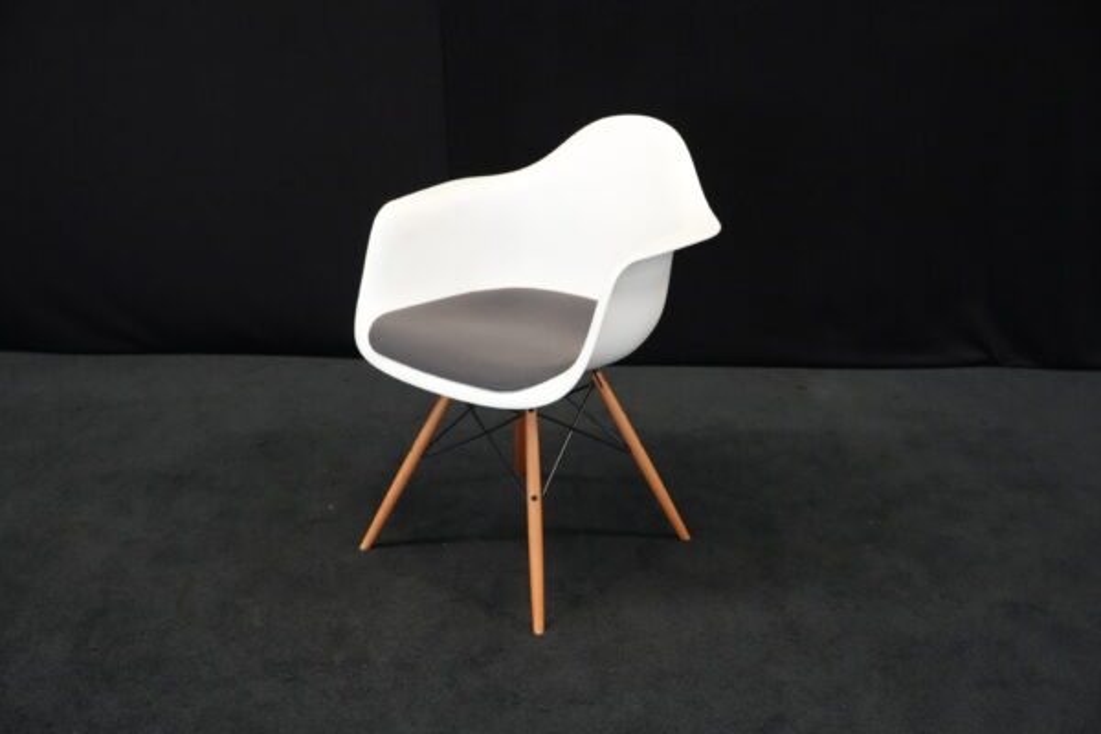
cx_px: 550
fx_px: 1223
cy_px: 367
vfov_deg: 33.4
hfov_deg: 48.5
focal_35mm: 40
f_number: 4
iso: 5000
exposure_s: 1/160
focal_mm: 40
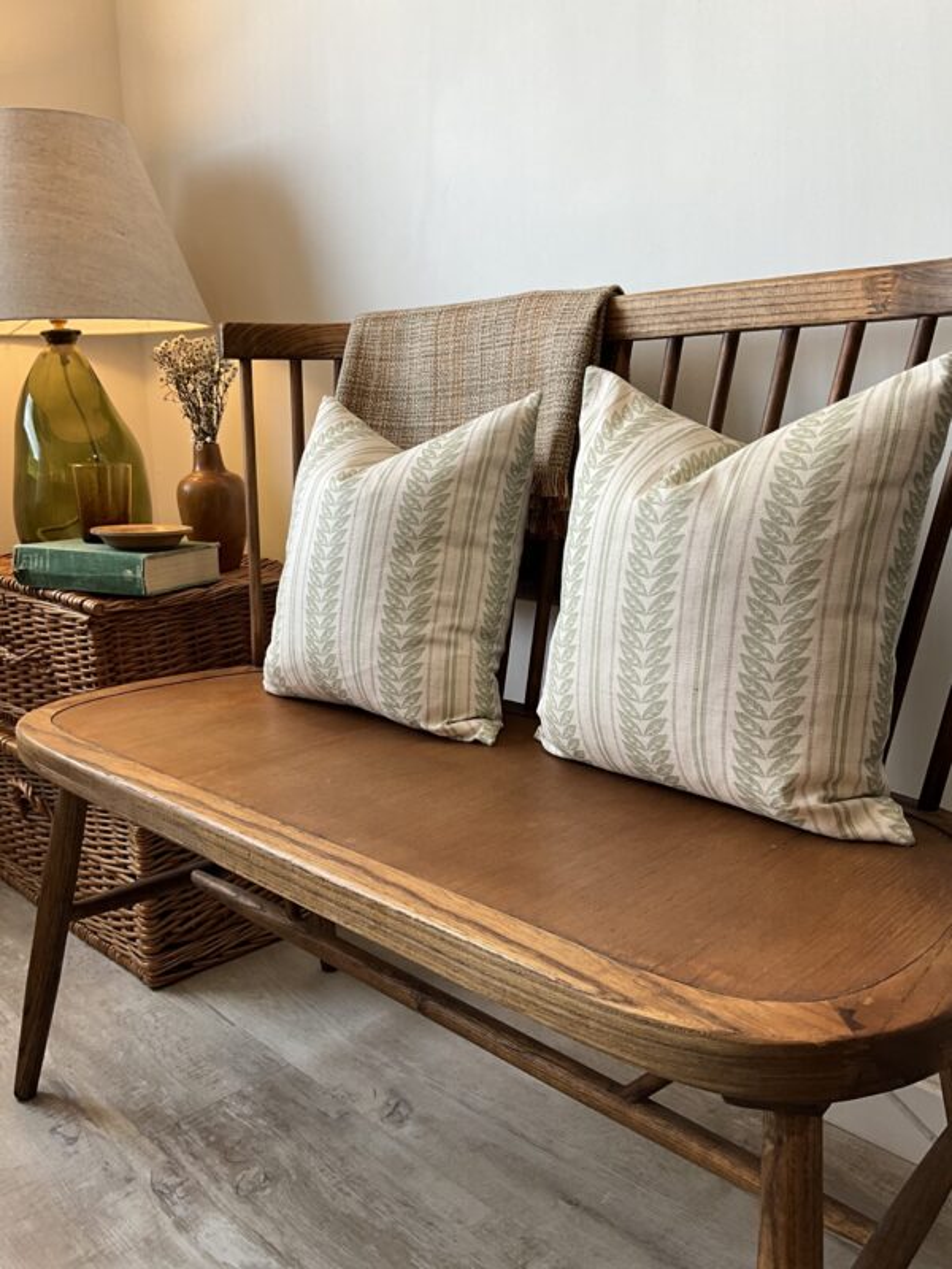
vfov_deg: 61.7
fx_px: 1063
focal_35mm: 29
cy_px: 634
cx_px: 476
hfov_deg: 48.2
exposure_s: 1/100
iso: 25
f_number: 1.8
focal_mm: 3
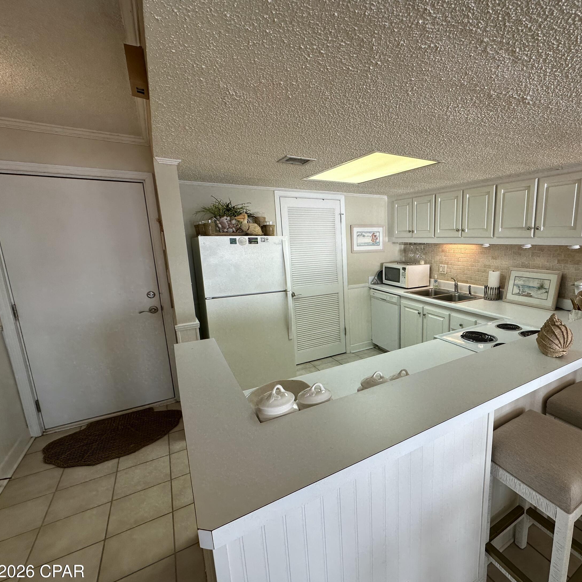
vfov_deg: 83.9
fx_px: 323
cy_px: 299
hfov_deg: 81.4
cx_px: 383
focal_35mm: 17
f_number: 2.2
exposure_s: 1/120
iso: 50
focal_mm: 2.22
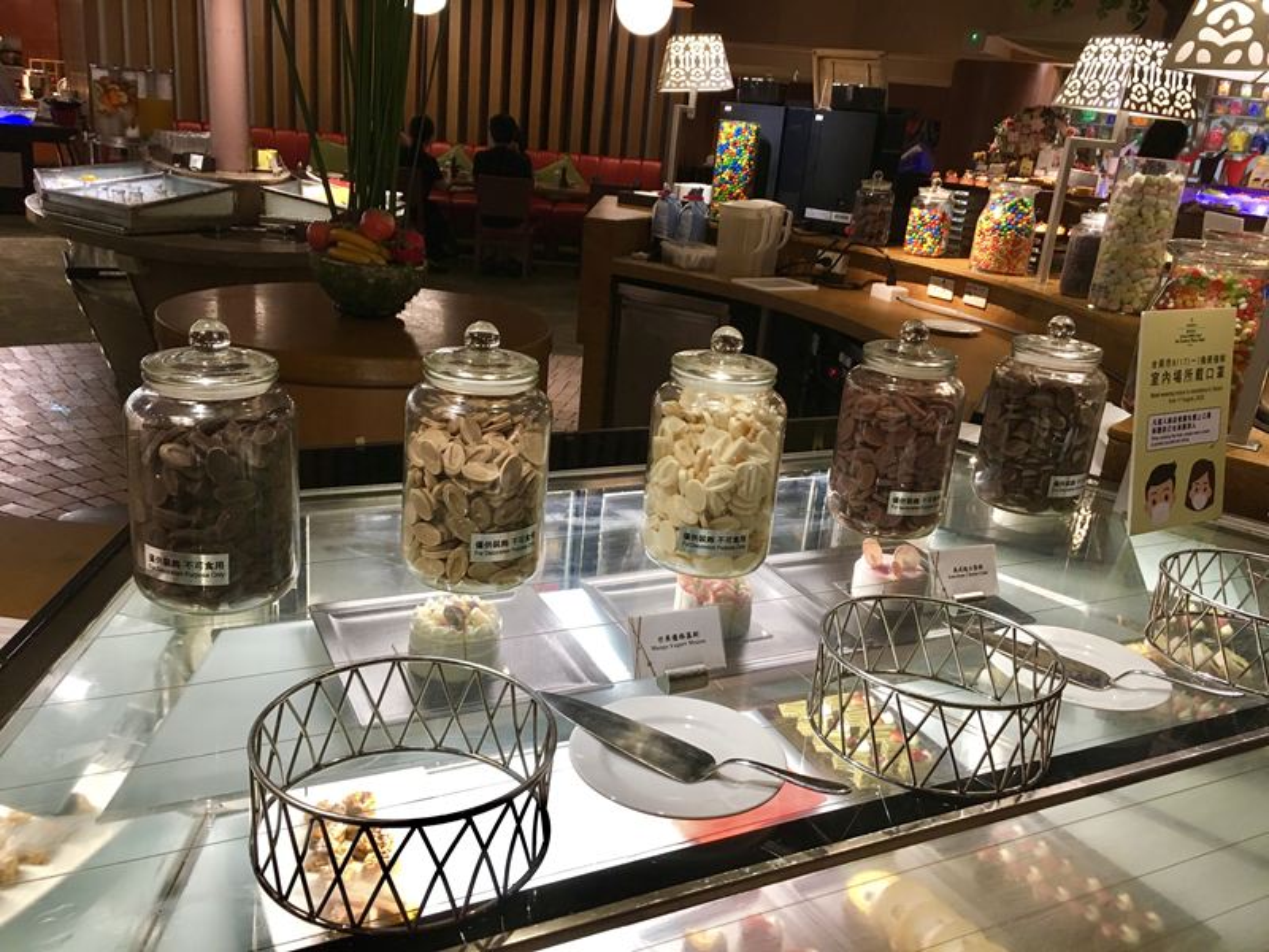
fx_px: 1063
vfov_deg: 48.2
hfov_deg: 61.7
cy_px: 476
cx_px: 634
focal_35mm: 29
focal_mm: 4.15
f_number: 2.2
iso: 50
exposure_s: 1/15
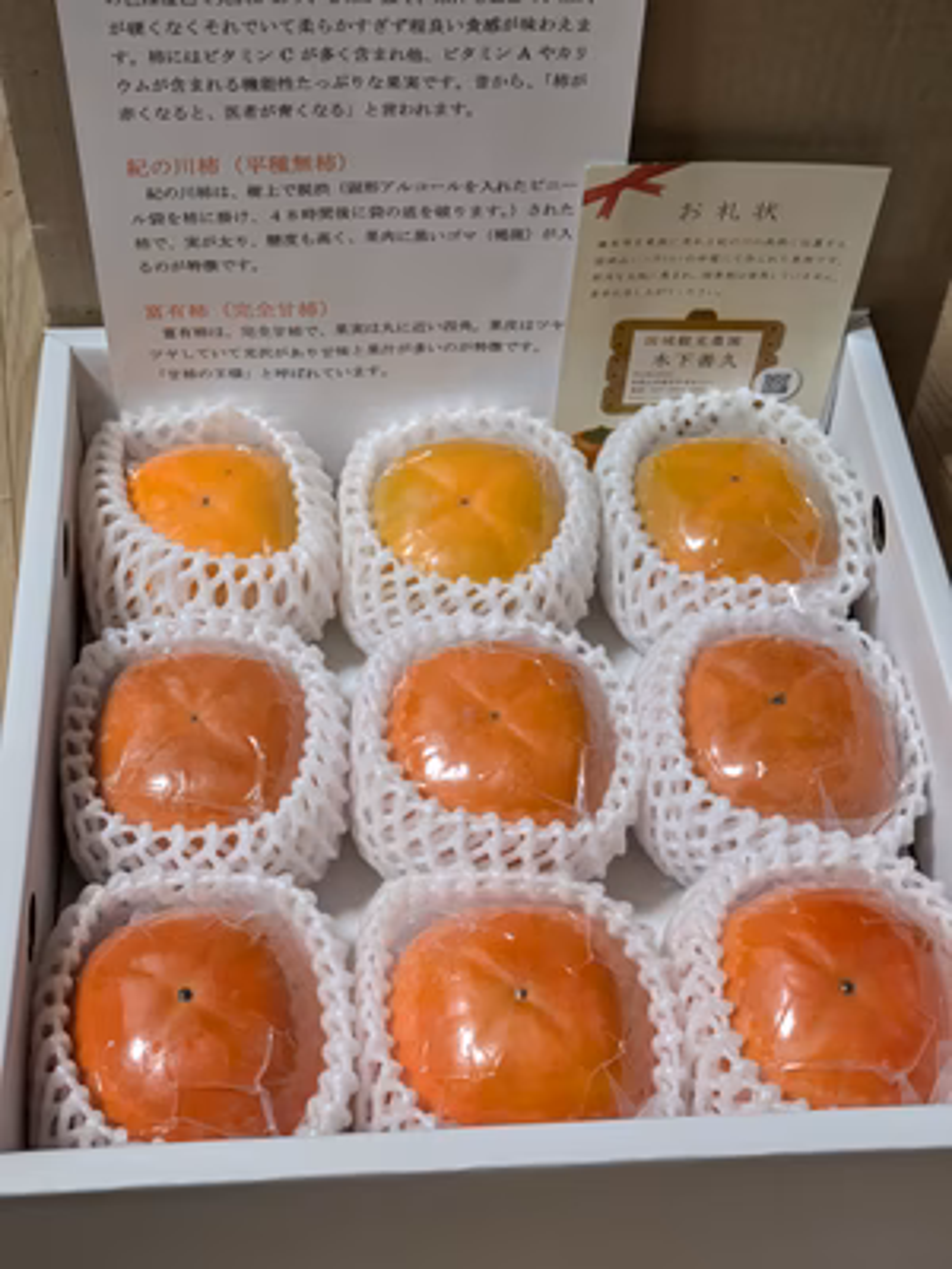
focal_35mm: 51
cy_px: 634
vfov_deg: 37.5
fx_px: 1870
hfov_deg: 28.6
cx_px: 476
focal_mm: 5.43
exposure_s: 1/60
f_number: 1.89
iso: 525
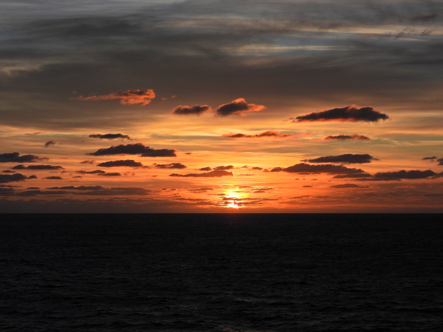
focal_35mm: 80
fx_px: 1024
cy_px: 166
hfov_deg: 24.4
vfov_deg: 18.4
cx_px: 222
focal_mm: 14.3
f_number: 4
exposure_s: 1/1600
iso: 100
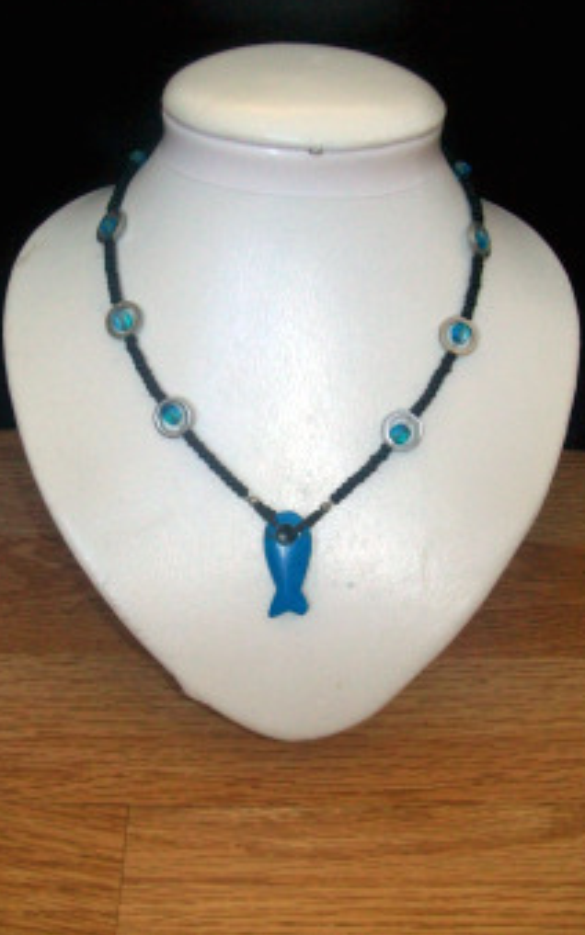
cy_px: 461
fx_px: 994
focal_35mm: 39
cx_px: 279
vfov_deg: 50.4
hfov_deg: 32.8
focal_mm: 6
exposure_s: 1/60
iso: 160
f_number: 2.7
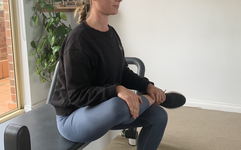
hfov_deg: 47.1
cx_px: 131
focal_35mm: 42
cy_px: 56
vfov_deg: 30.4
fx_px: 276
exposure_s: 1/113
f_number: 1.8
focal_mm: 4.25
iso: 100
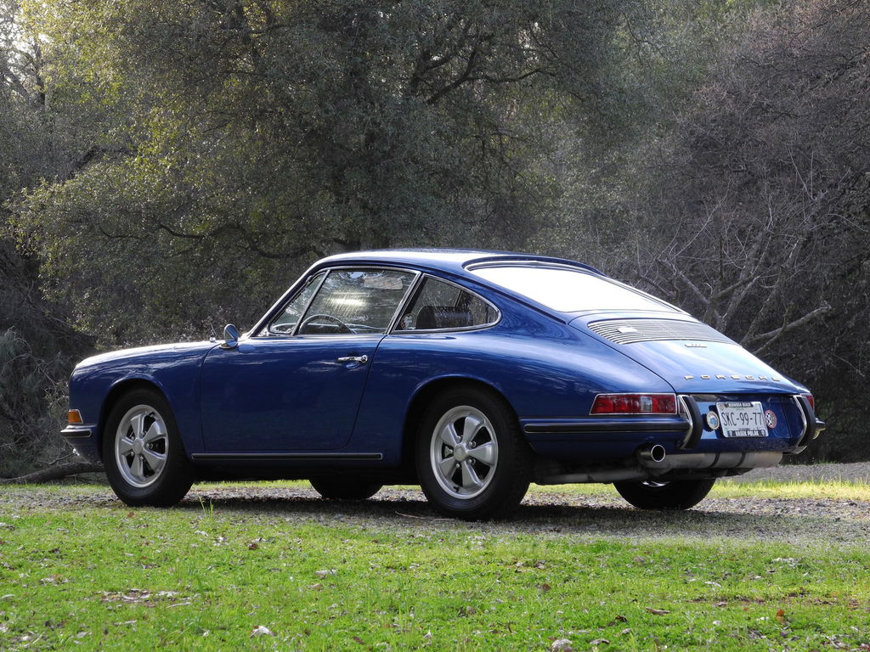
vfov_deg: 14.1
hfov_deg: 18.7
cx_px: 435
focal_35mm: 105
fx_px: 2639
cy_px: 326
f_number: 4.5
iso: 100
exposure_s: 1/44.3
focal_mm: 22.5
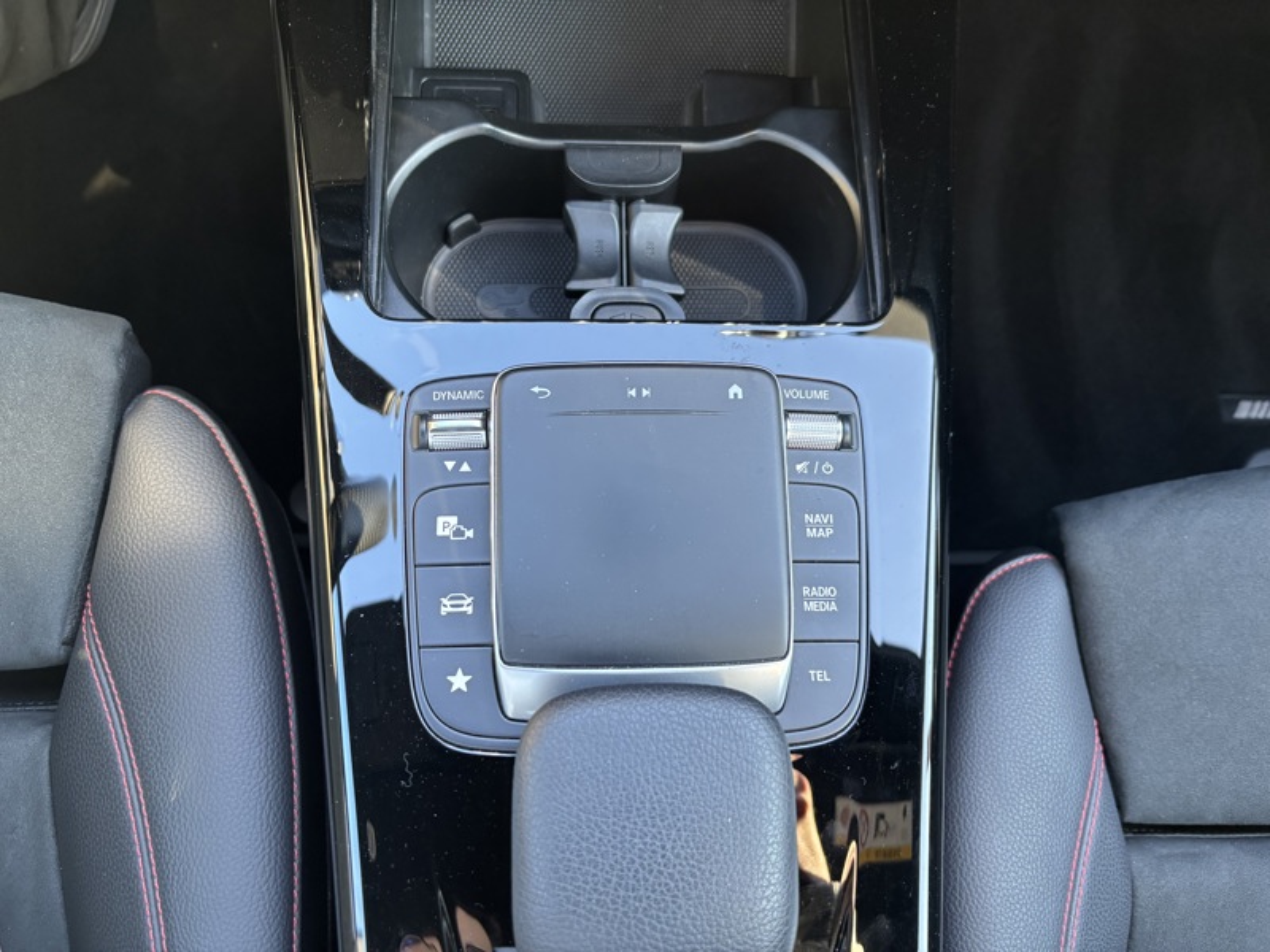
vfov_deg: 53.1
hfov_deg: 67.3
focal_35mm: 26
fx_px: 954
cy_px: 476
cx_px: 635
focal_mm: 5.96
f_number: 1.6
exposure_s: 1/57
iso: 160
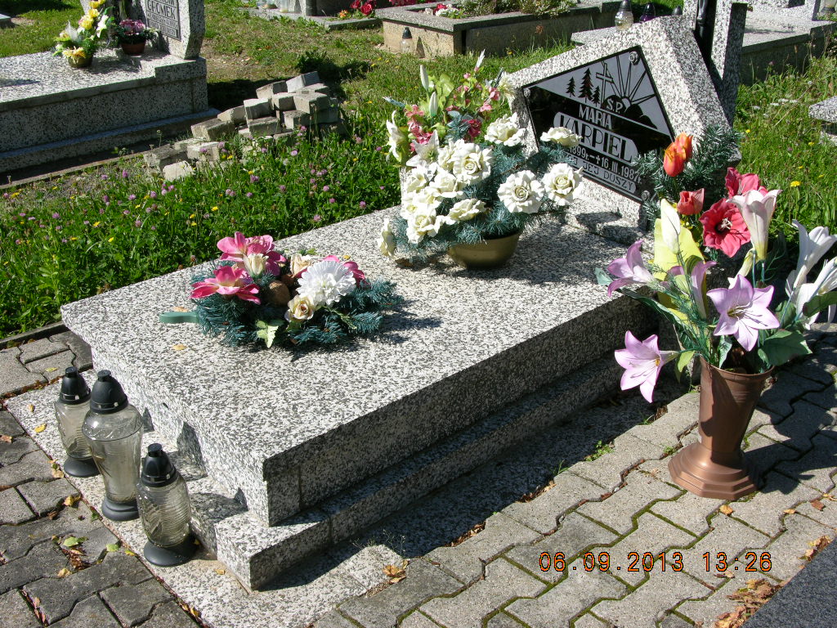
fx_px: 943
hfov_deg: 47.9
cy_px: 314
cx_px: 418
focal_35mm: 39
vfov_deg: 36.8
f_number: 6.4
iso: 50
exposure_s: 1/210
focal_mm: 10
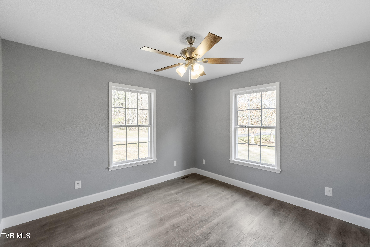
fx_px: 154
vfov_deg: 77.3
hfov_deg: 100.4
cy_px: 124
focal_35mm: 15
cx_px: 185
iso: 320
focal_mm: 10
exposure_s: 1/50
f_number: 8
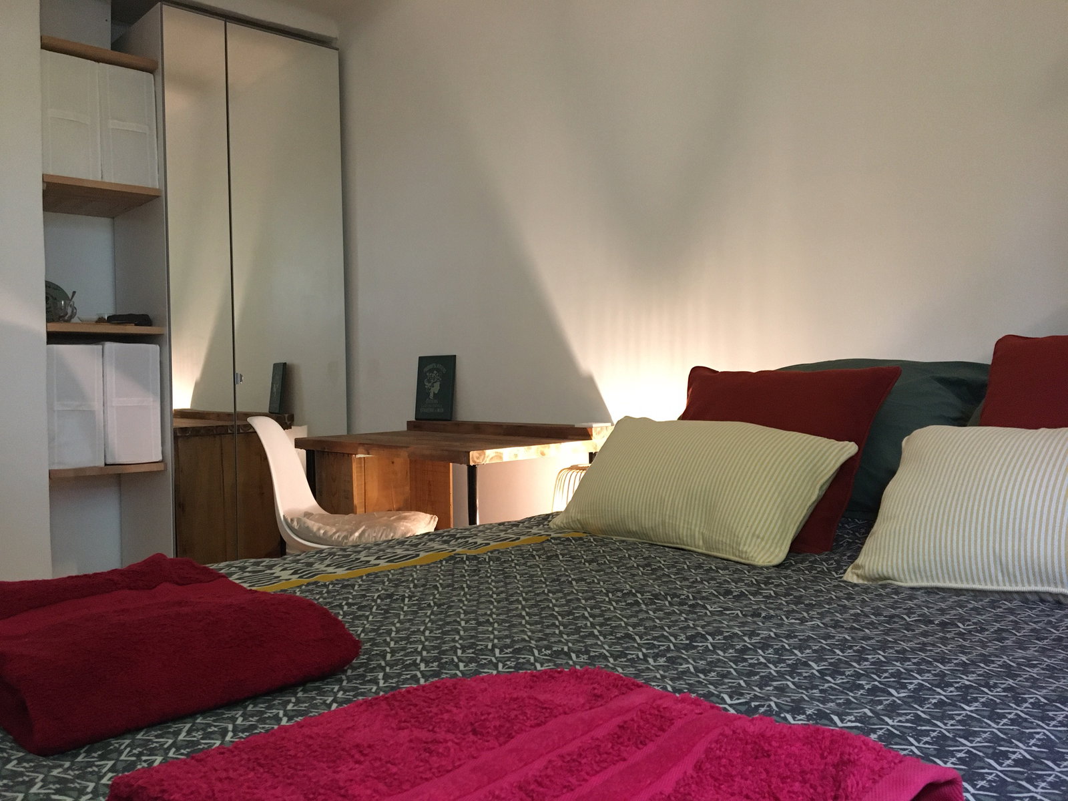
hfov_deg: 61.7
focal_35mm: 29
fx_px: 895
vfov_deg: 48.2
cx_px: 534
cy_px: 400
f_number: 2.2
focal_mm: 4.15
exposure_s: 1/17
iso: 200
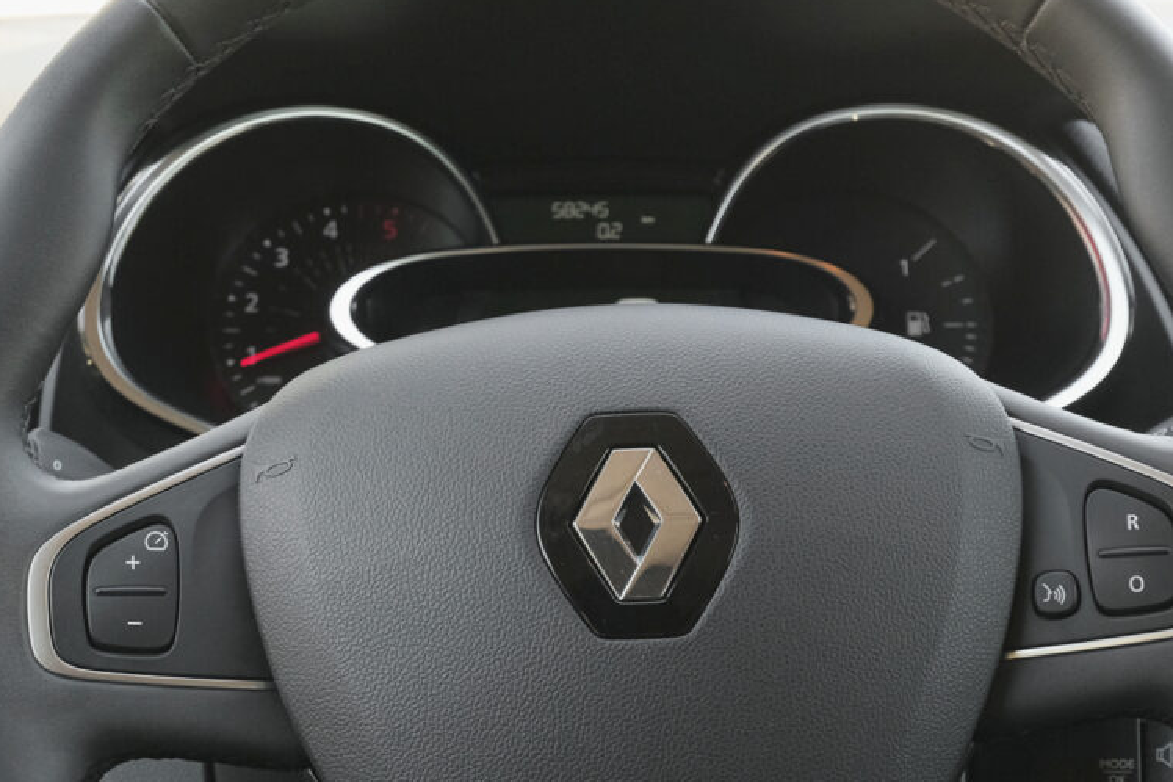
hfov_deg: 21.9
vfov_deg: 14.7
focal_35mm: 93
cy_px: 515
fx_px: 3029
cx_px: 636
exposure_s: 1/125
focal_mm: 45
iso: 2000
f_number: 8
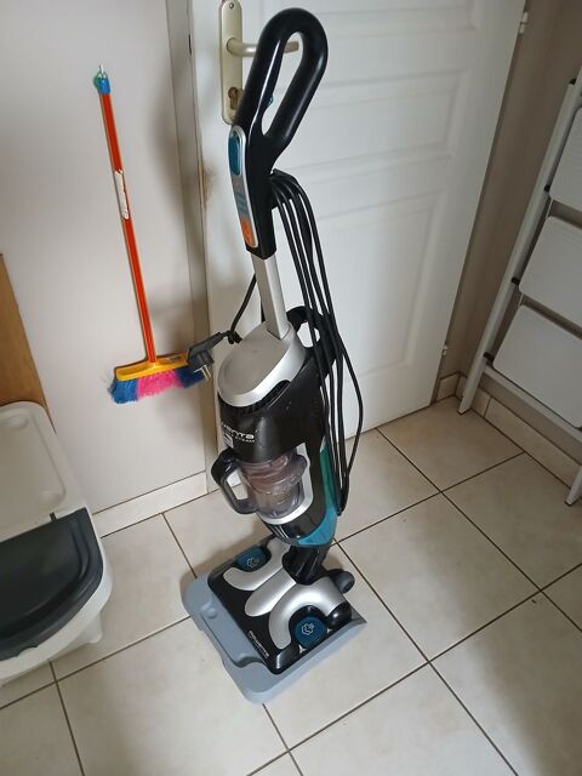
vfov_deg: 67.3
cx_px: 291
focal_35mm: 26
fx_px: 583
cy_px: 388
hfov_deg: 53.1
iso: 500
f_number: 1.8
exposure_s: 1/25
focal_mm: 3.98
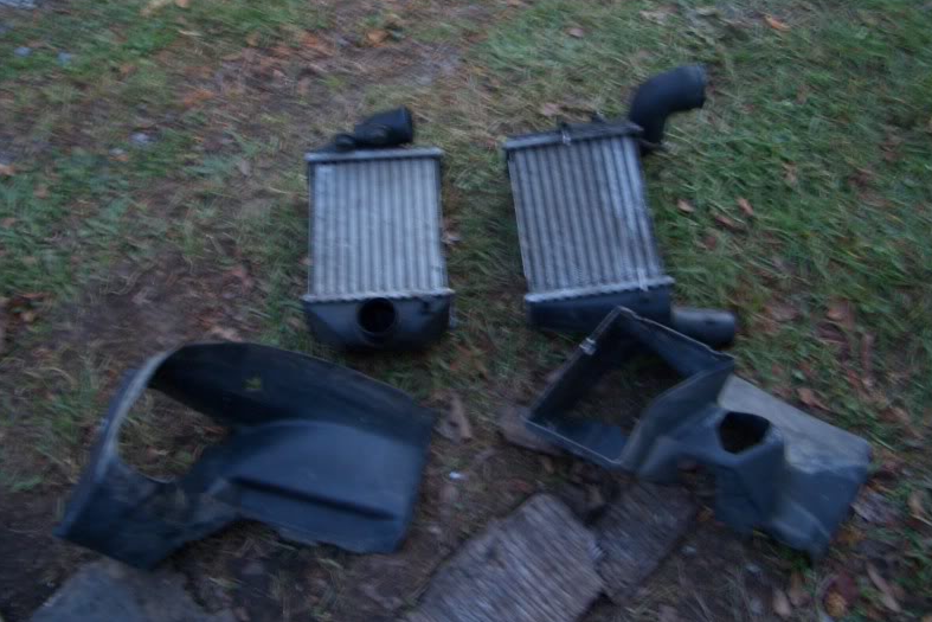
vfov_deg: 35.9
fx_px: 958
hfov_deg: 51.9
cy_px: 270
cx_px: 469
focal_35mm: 37
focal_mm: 5.8
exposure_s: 1/8
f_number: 2.6
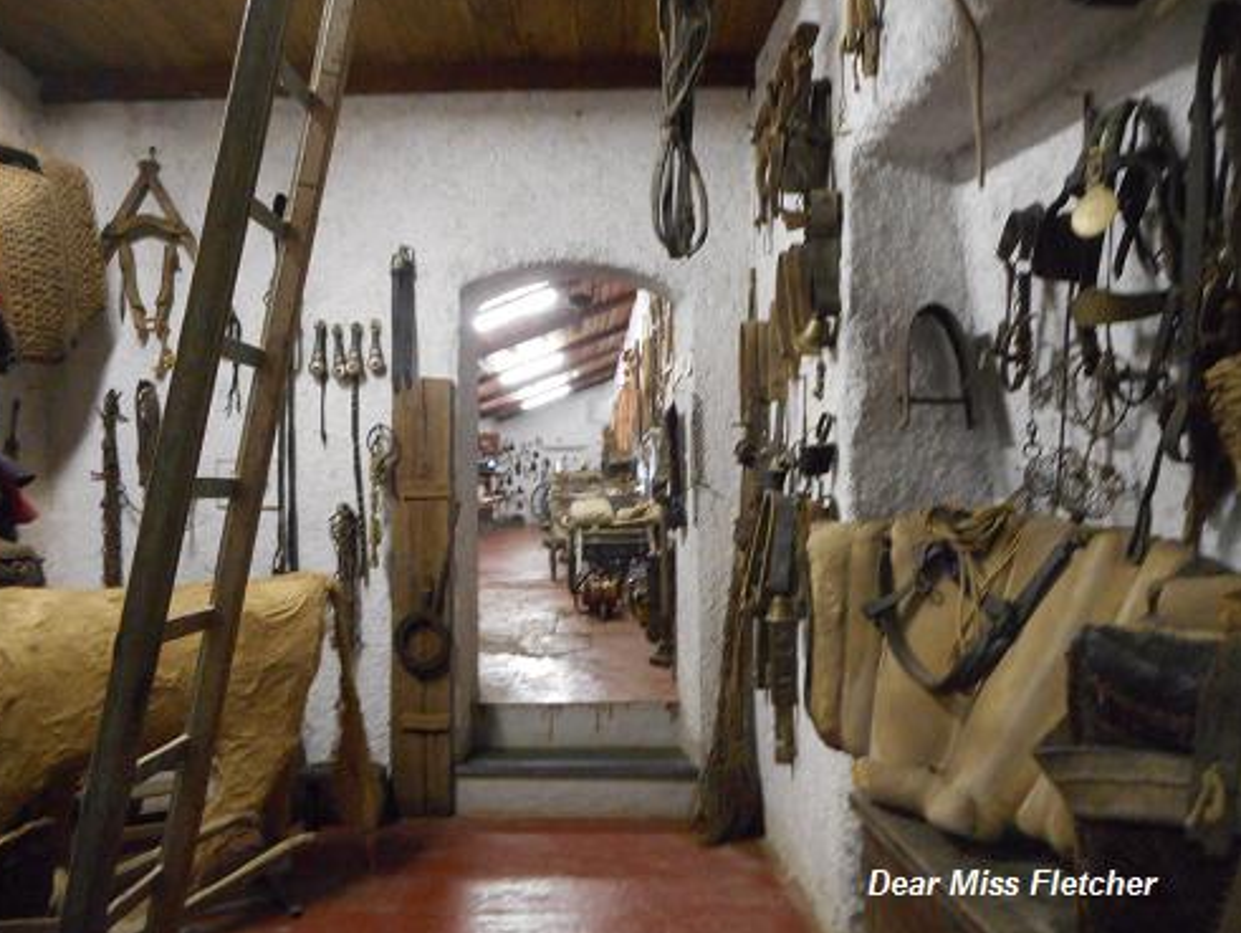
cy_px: 470
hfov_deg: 67.3
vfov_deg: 53.1
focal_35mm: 26
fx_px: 933
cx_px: 608
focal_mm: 4.5
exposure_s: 1/8
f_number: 3.7
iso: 560
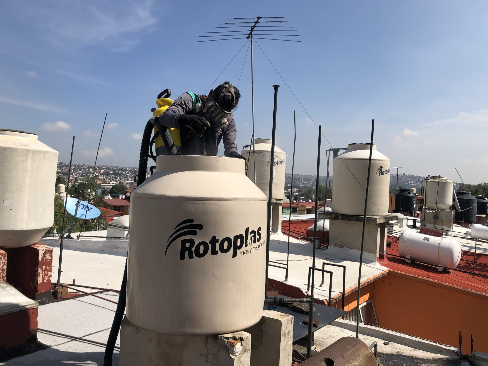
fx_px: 409
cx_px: 244
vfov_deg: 48.2
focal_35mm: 29
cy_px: 178
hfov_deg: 61.7
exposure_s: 1/2857
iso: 20
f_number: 1.8
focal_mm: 3.99
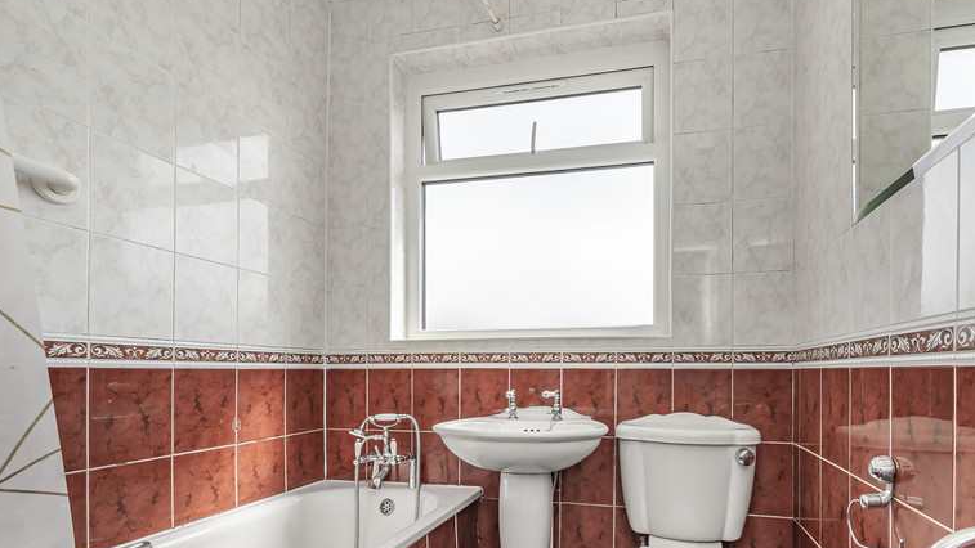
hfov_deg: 95.0
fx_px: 440
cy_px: 360
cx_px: 571
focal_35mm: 17
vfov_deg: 62.6
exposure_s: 1/125
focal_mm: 12
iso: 320
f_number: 9
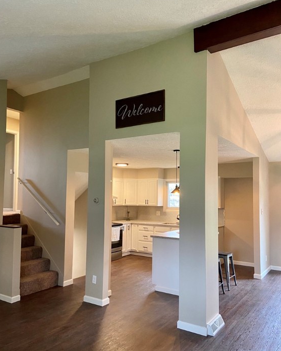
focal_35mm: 28
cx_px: 142
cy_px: 190
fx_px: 291
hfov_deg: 51.5
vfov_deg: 62.1
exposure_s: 1/60
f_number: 1.8
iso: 250
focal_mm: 4.25
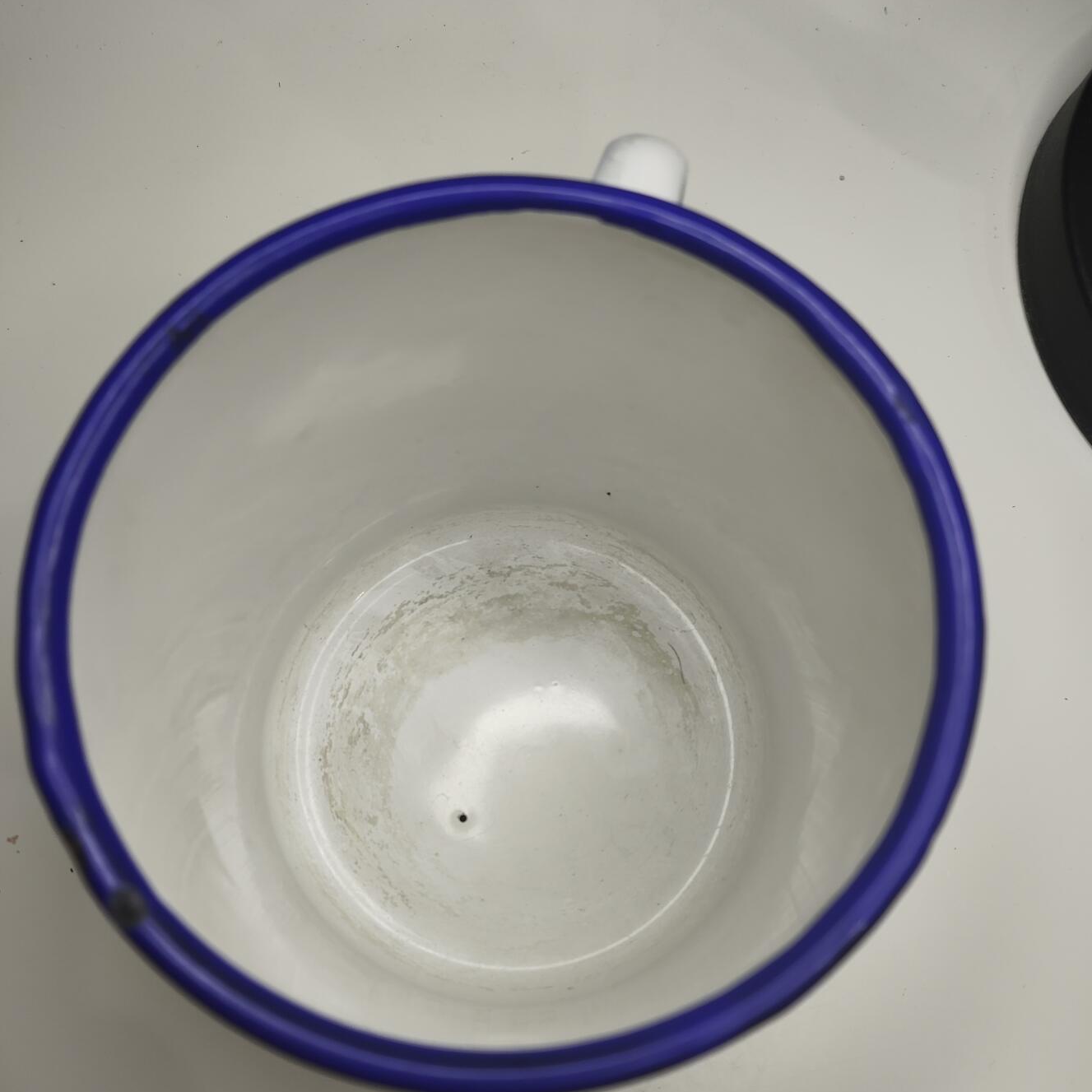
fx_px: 1071
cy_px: 667
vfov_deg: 53.6
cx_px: 555
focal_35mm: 30
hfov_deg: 54.0
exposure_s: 1/50
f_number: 1.79
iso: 95
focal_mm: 4.71
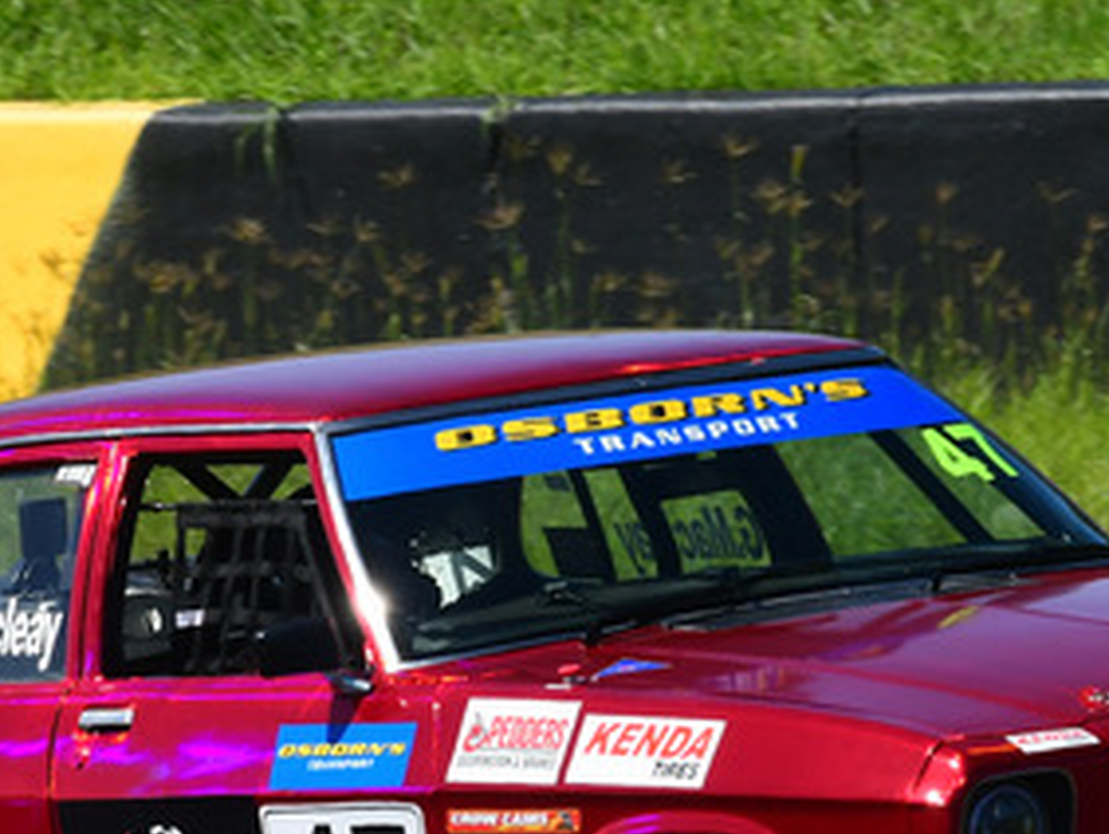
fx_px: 40658
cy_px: 441
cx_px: 370
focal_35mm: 1268
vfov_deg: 1.2
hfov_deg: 1.6
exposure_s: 1/640
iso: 500
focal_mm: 310
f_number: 13
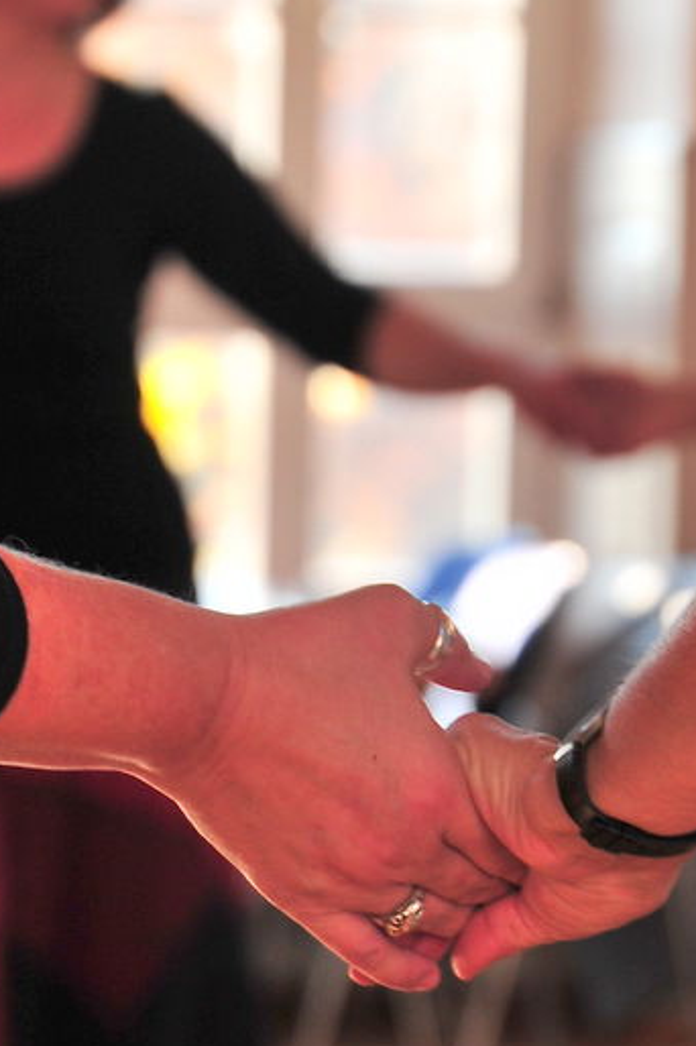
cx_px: 229
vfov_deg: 8.4
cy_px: 749
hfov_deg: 5.6
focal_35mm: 245
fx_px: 7114
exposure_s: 1/160
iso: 500
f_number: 5
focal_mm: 105
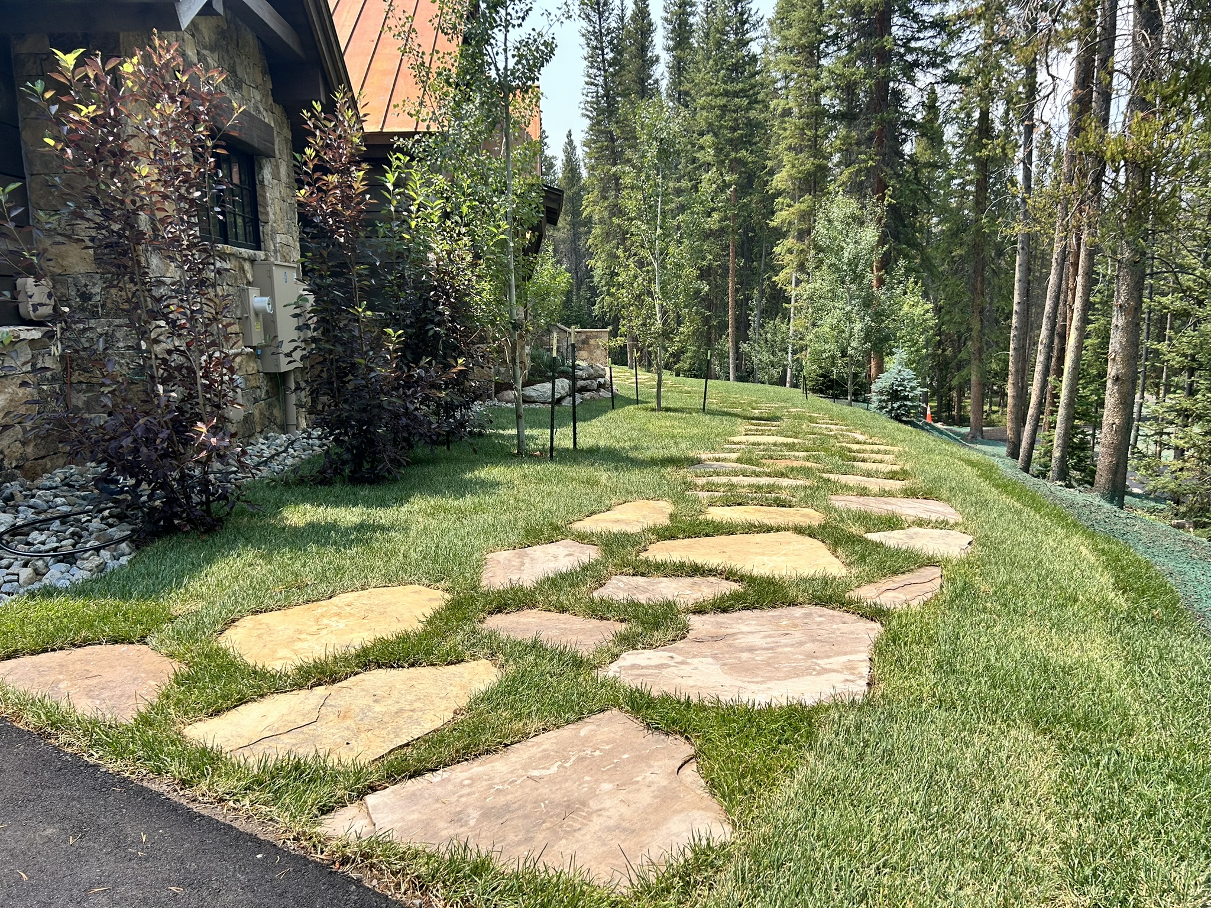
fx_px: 910
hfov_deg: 67.3
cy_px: 454
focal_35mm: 26
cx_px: 606
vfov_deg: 53.1
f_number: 1.5
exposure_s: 1/2632
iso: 50
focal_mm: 5.7
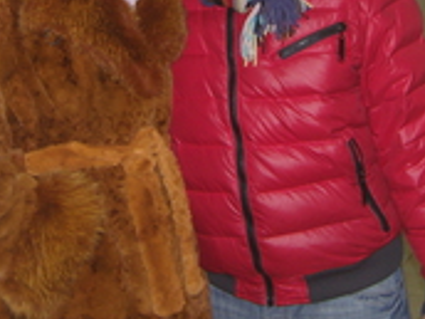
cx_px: 220
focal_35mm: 89
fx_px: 1093
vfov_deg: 15.8
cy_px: -91
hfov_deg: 22.0
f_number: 2.8
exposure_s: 1/30
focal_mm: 7.3
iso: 100
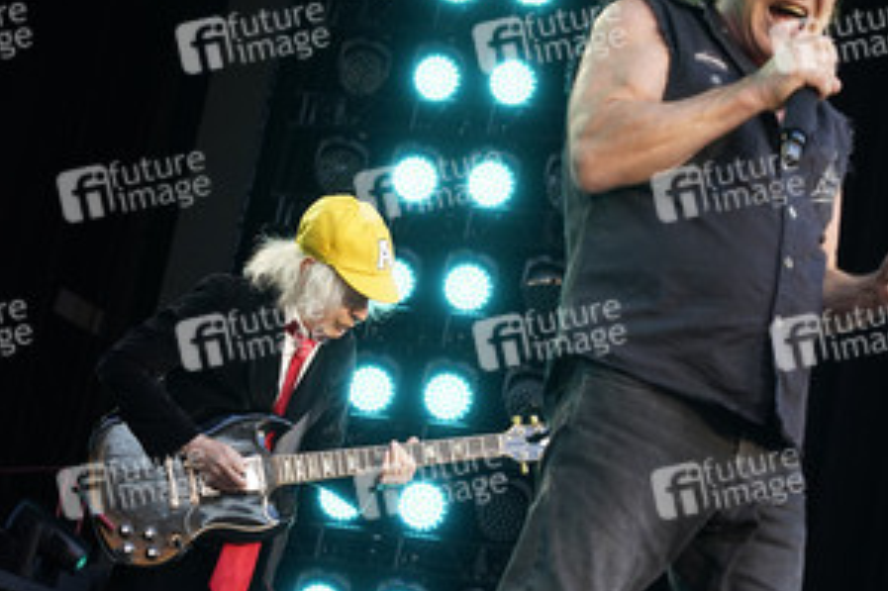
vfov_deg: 14.8
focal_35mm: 92
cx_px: 471
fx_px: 2268
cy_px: 261
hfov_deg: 22.2
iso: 1600
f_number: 5
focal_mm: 61
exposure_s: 1/400
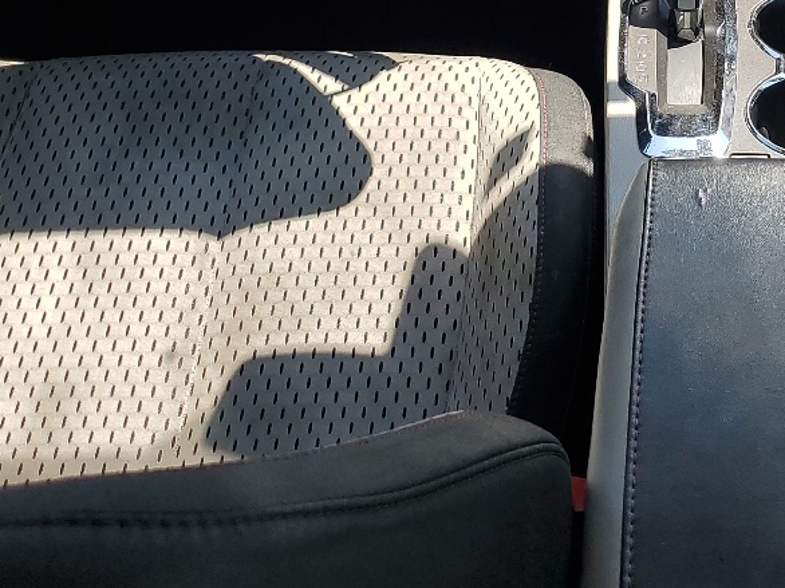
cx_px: 729
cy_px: 7
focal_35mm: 71
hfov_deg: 26.4
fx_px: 1609
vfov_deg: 20.1
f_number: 1.5
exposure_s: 1/1250
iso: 50
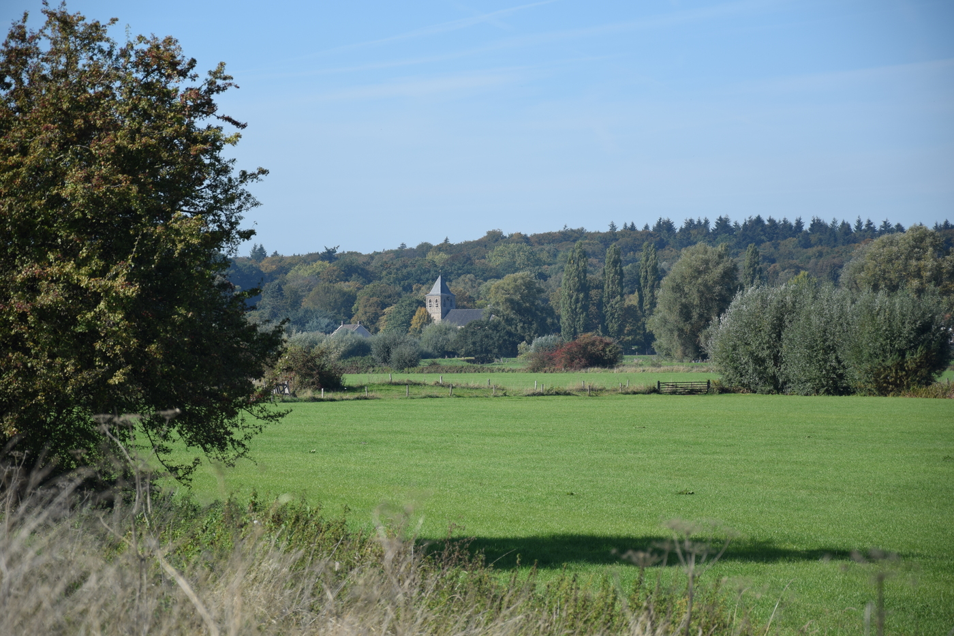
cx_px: 477
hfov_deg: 13.0
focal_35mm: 158
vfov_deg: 8.7
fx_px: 4173
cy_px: 318
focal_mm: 105
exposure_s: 1/400
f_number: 5.6
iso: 100
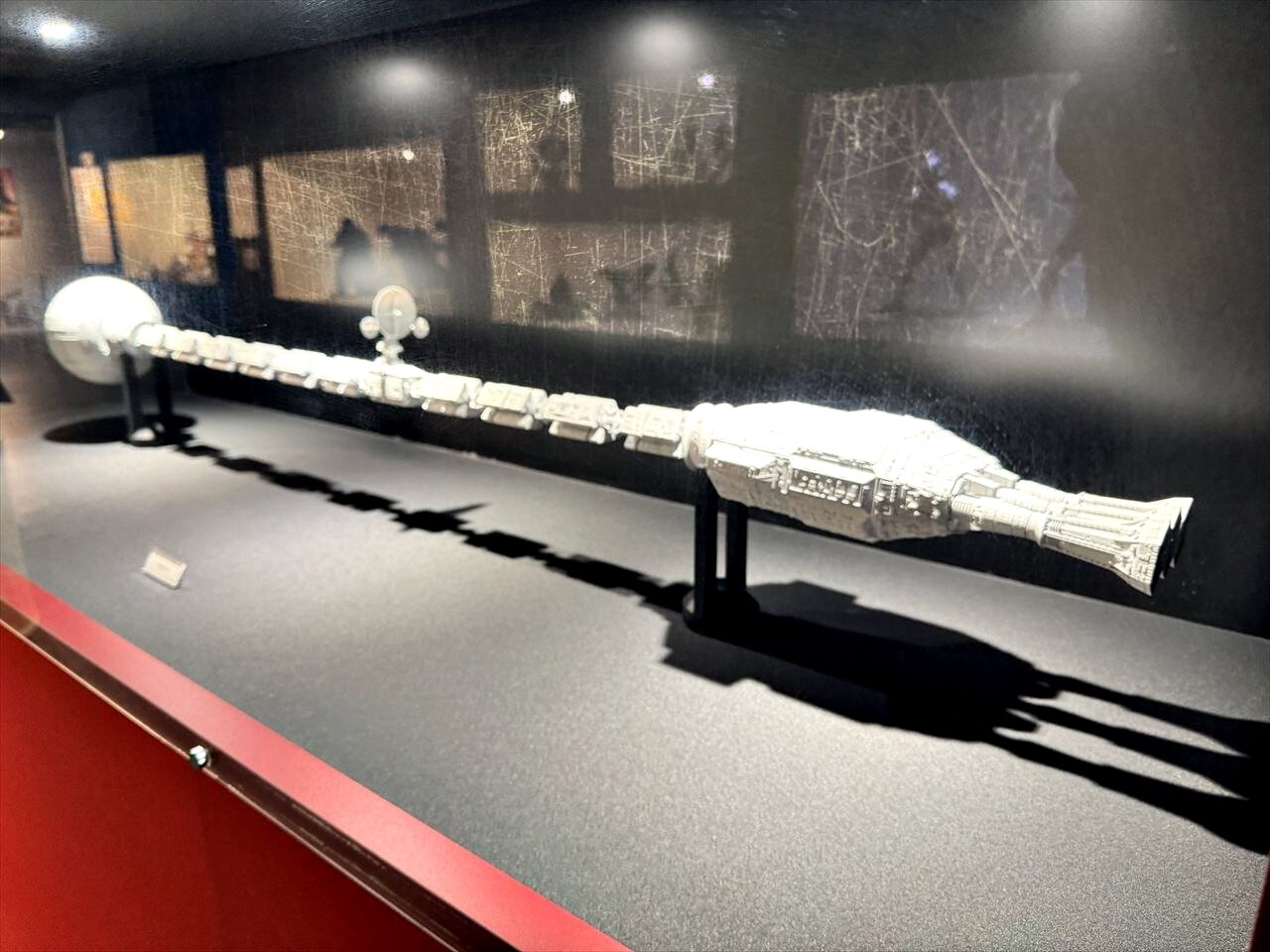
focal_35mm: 24
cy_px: 476
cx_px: 635
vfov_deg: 56.8
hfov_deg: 71.6
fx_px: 881
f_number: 1.8
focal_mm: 6.8
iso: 320
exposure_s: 1/60
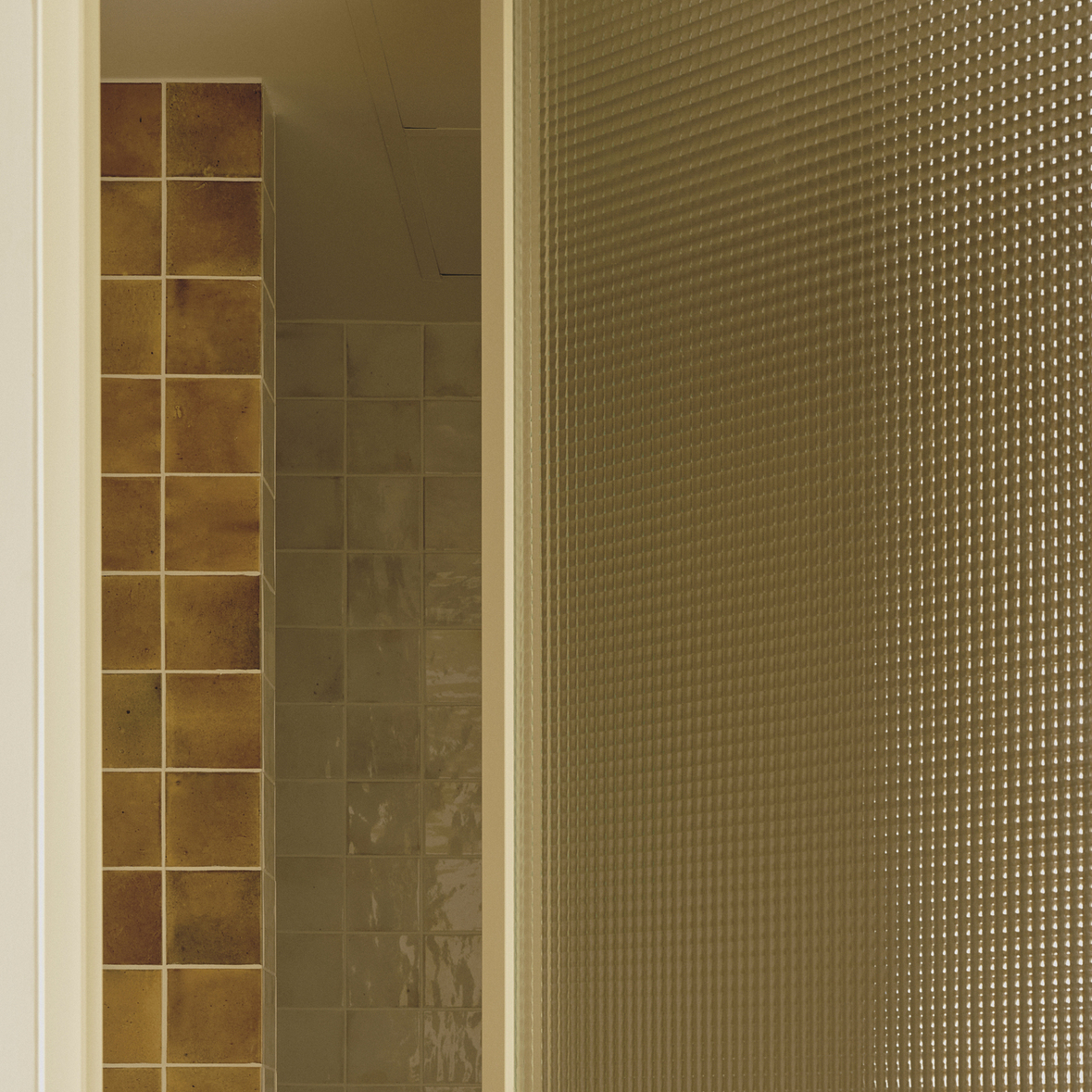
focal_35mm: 94
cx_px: 702
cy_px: 1176
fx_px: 3355
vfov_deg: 17.9
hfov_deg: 18.4
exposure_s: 1/2.5
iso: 100
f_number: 9
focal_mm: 59.7
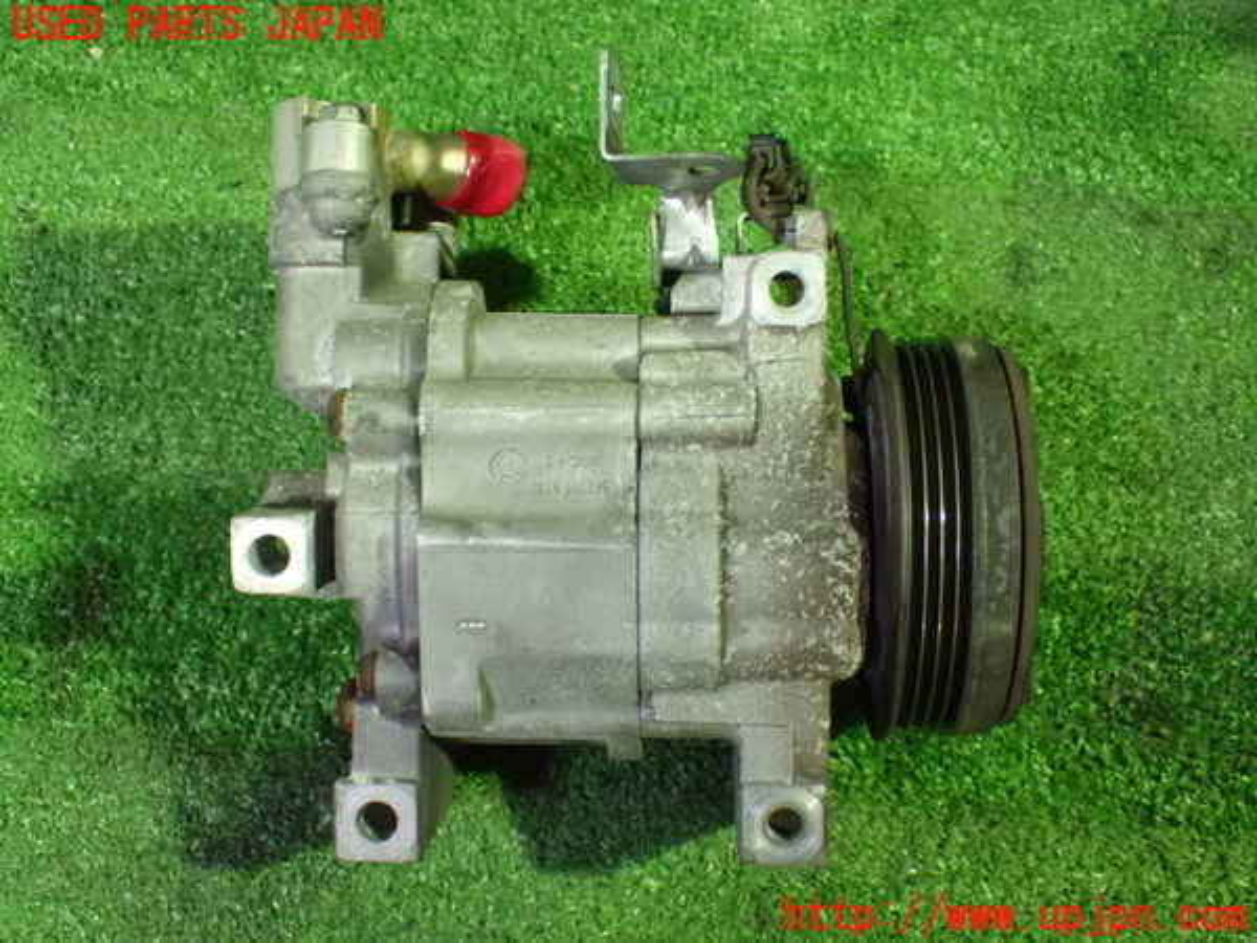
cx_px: 628
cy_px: 472
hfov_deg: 42.9
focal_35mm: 44
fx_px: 1598
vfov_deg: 32.9
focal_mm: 7.84
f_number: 2.9
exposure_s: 1/40
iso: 1600
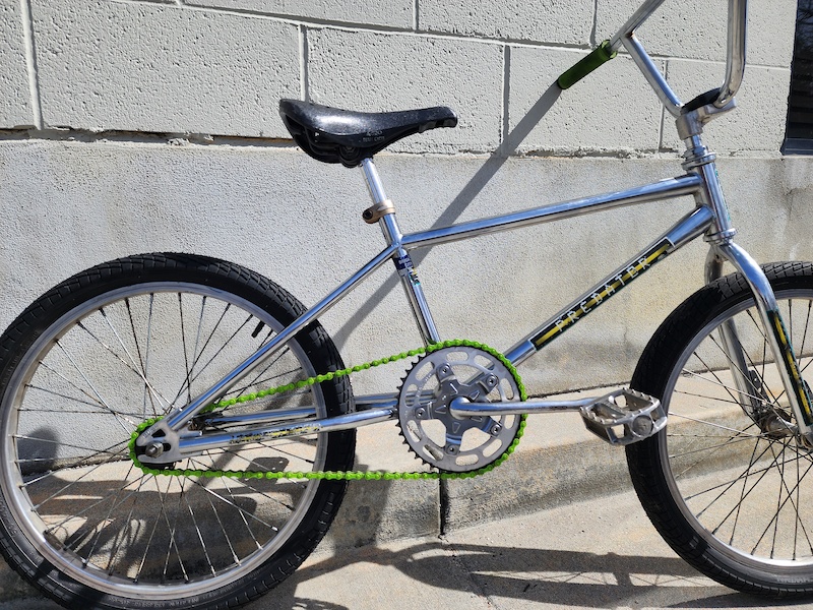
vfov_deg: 58.9
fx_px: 540
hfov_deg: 73.9
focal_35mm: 23
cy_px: 305
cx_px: 406
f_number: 1.8
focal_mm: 6.4
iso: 12
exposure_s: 1/989
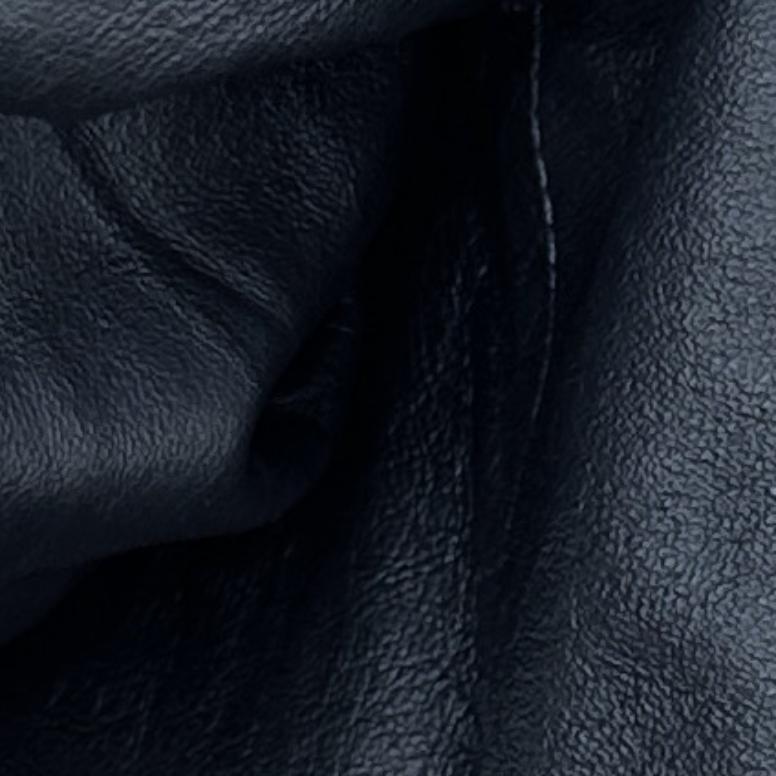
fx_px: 4312
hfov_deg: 10.2
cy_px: 674
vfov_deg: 10.2
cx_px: 806
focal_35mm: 170
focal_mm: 6.86
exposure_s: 1/325
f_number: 1.78
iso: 80
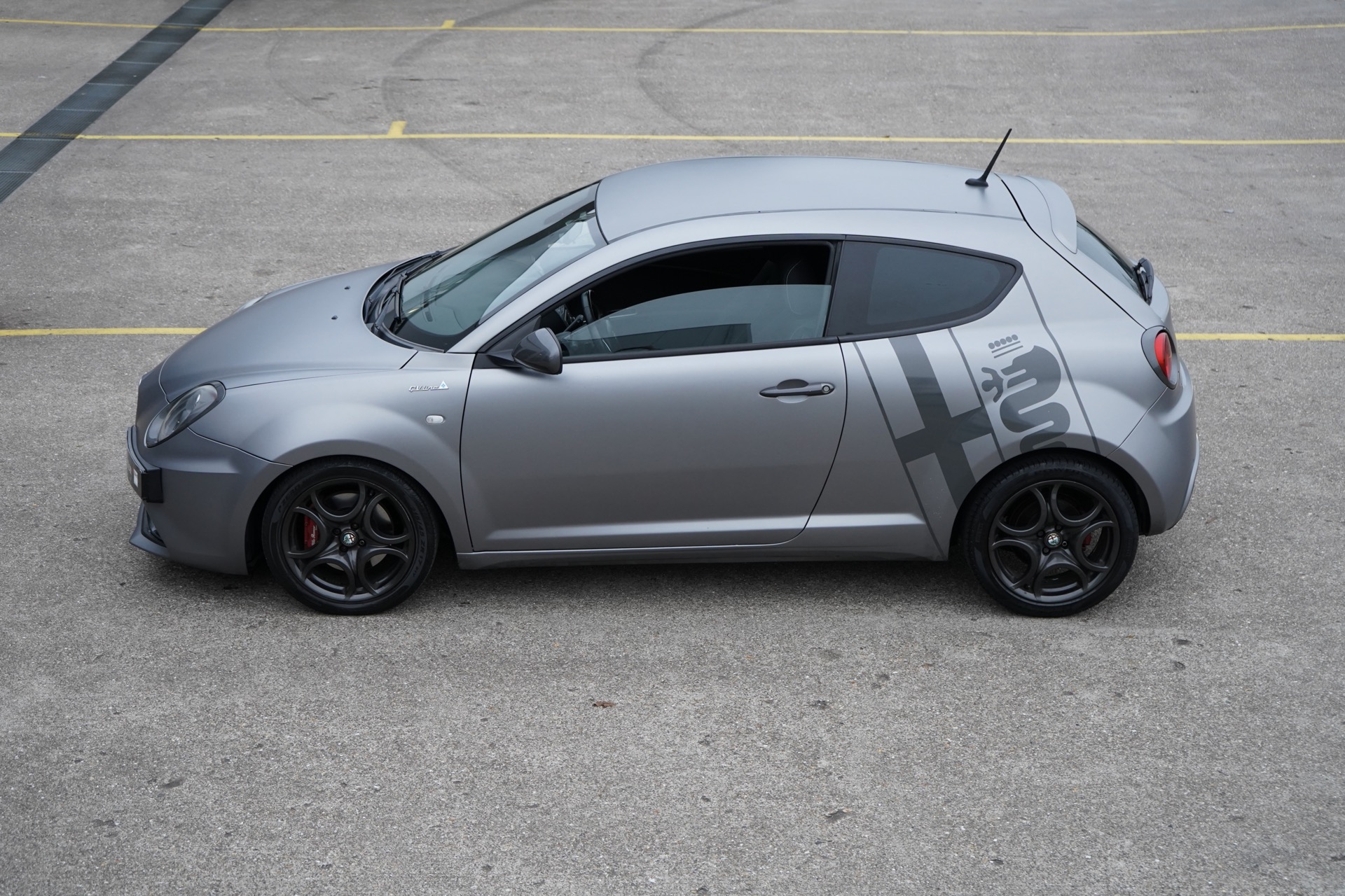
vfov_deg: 24.6
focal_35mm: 55
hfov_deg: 36.2
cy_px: 448
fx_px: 2055
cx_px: 672
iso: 1250
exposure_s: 1/160
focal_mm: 55
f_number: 5
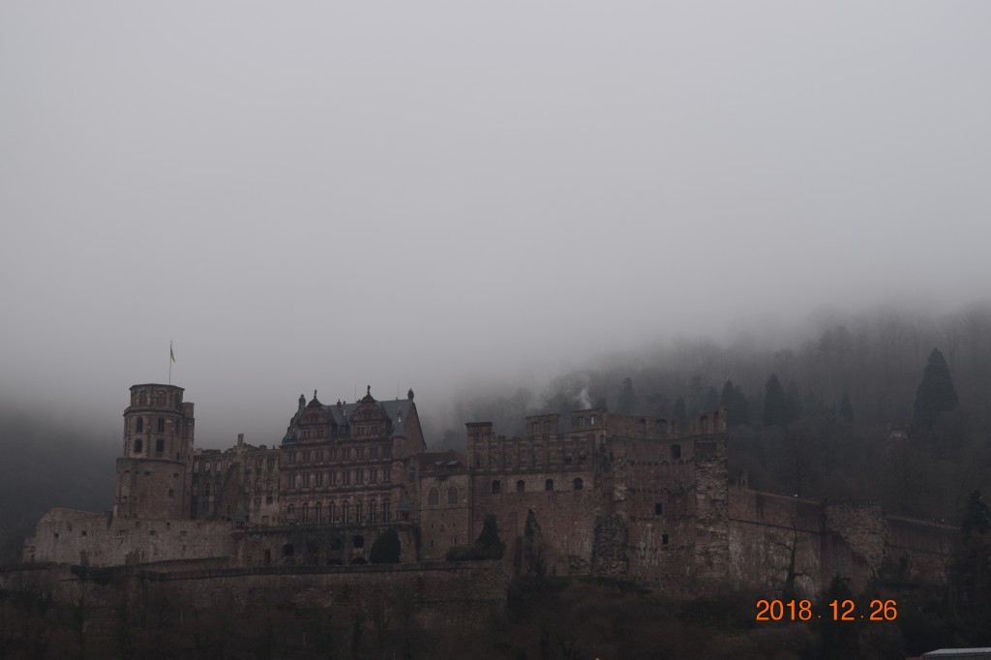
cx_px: 496
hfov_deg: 24.6
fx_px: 2270
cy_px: 330
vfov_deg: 16.5
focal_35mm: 82
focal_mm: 55
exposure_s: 1/250
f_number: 8
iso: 200
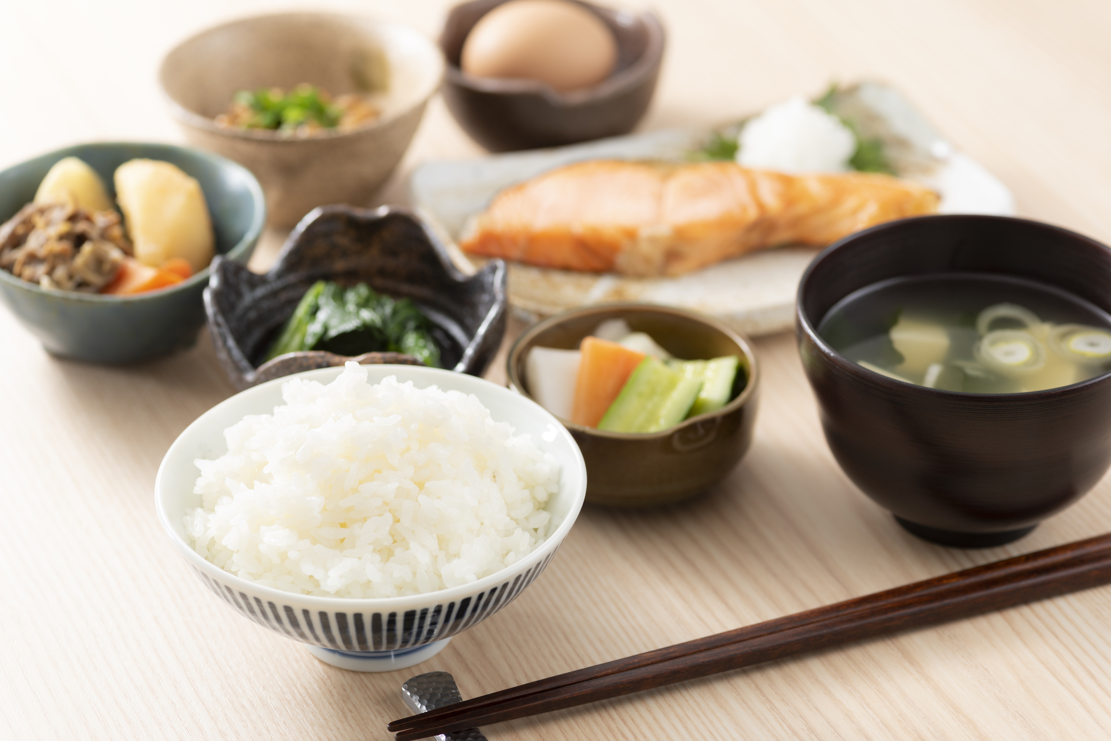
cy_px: 370
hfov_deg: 19.5
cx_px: 556
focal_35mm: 105
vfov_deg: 13.0
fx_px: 3241
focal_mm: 105
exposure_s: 1/250
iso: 50
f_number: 5.6
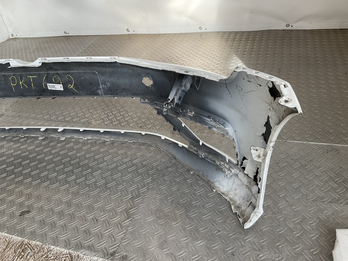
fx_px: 292
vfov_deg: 48.2
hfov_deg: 61.7
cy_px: 130
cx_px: 174
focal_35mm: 29
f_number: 1.8
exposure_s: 1/186
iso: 16
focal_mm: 3
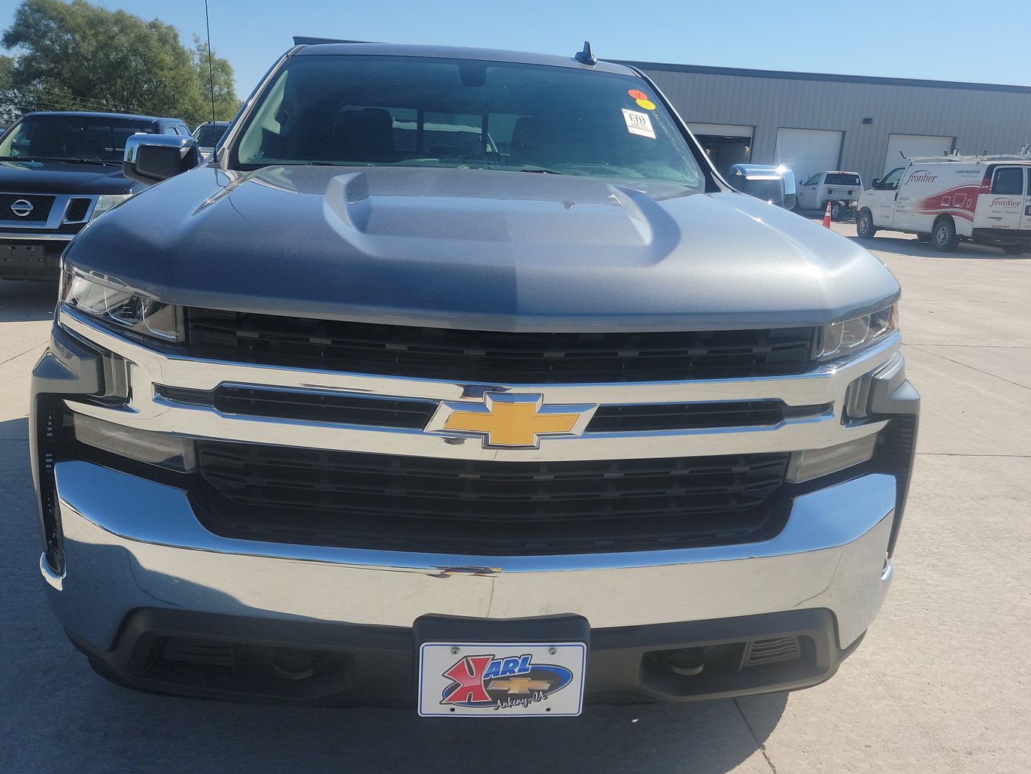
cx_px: 490
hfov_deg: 63.4
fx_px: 834
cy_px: 355
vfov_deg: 49.7
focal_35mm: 28
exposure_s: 1/1005
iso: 50
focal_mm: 6.7
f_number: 1.8
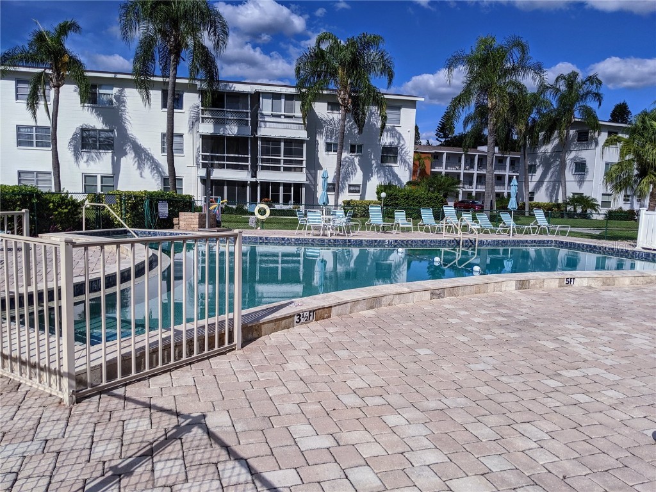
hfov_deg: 65.3
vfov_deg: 51.4
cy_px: 246
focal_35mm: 27
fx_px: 512
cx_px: 328
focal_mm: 4.44
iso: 81
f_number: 1.8
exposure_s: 1/7812
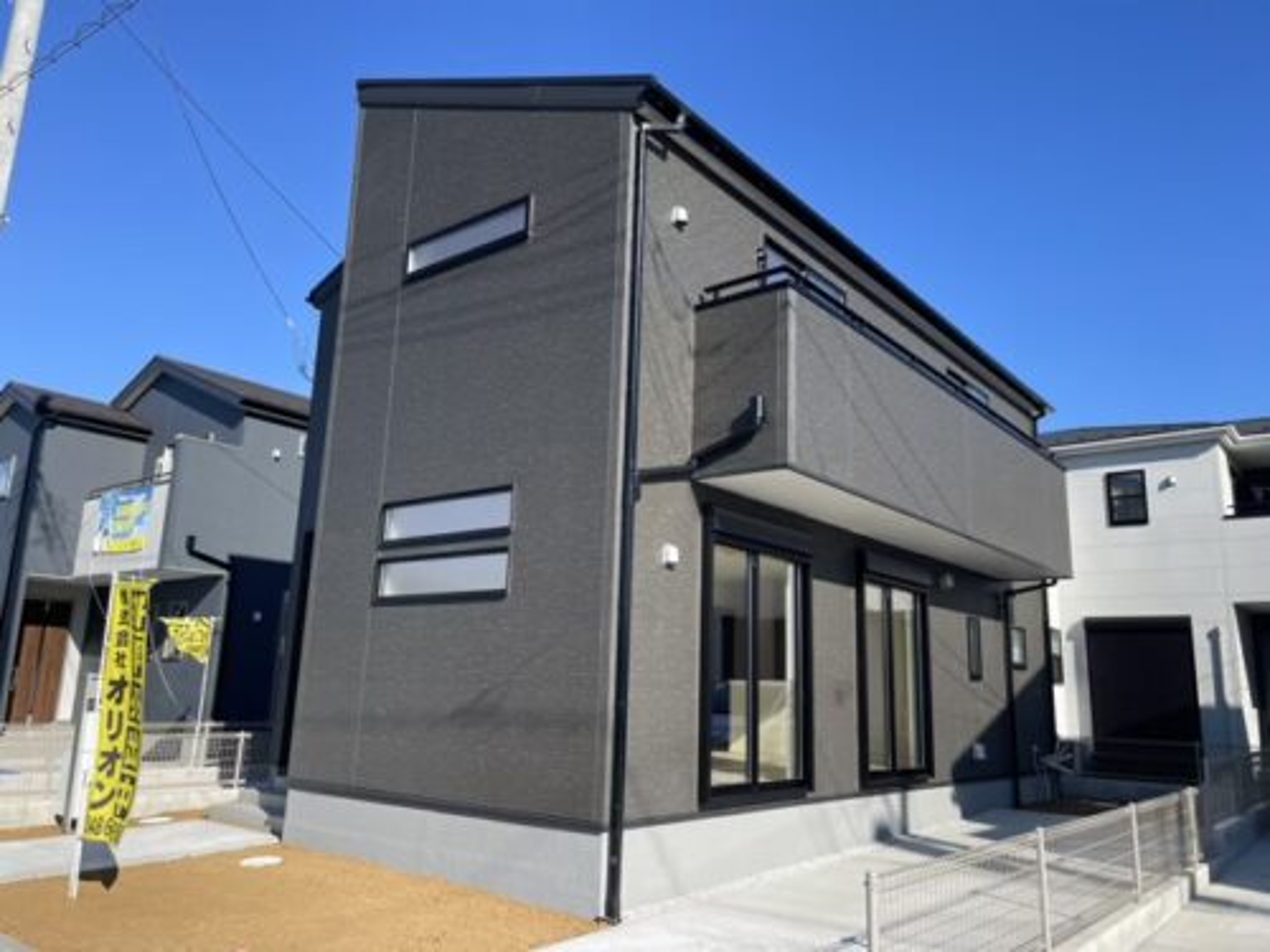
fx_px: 917
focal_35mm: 25
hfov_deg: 69.4
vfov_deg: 54.9
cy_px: 476
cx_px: 635
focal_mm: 5.1
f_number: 1.6
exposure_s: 1/2247
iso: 32
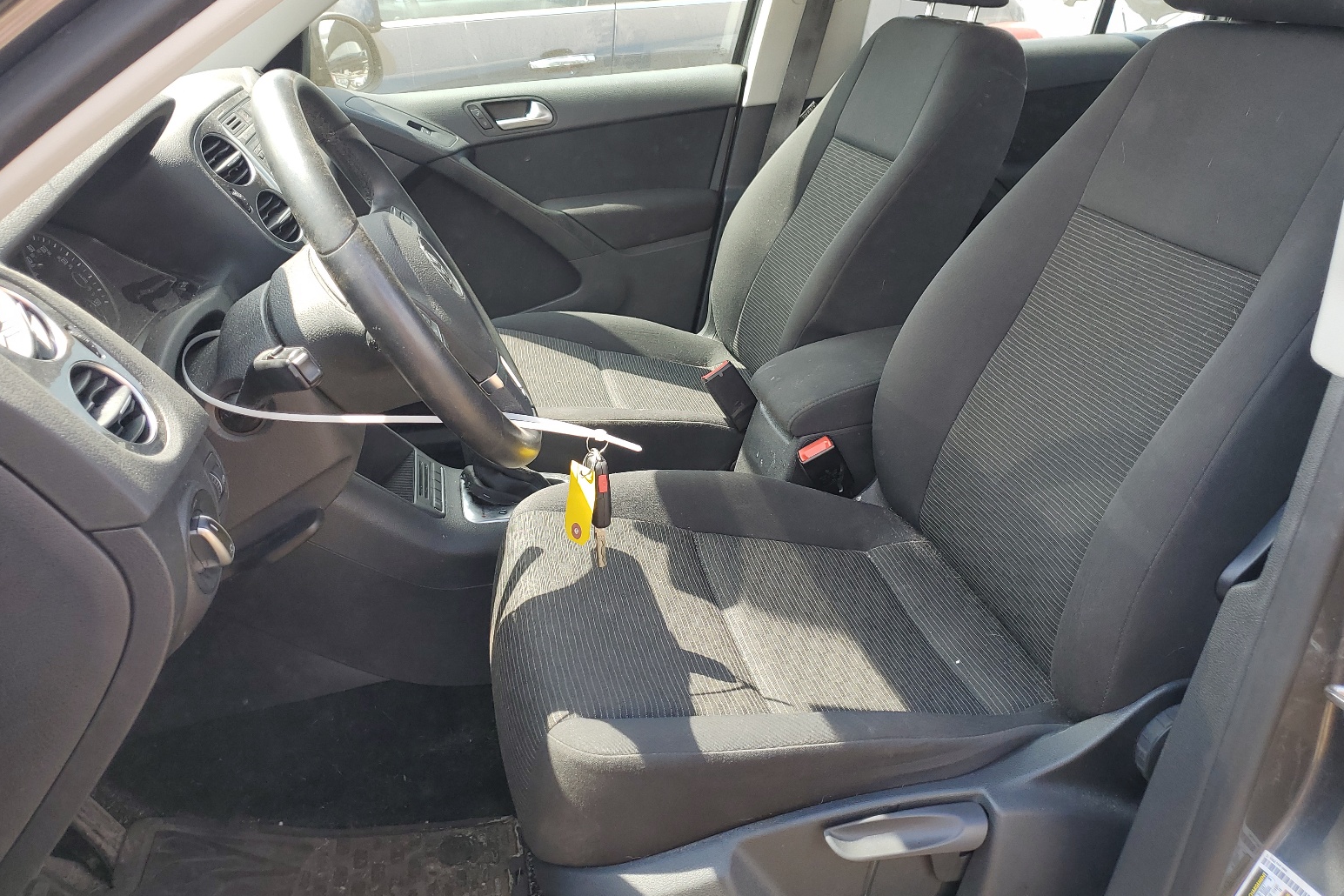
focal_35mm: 28
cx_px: 691
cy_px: 383
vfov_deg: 46.3
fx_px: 1045
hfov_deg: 65.5
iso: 50
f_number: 1.5
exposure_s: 1/312
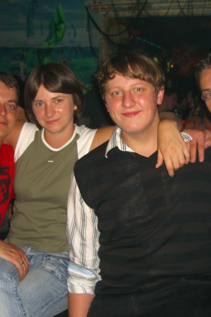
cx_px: 120
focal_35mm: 53
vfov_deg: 37.5
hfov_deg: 25.5
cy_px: 158
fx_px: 466
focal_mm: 7.9
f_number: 2.8
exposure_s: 1/60
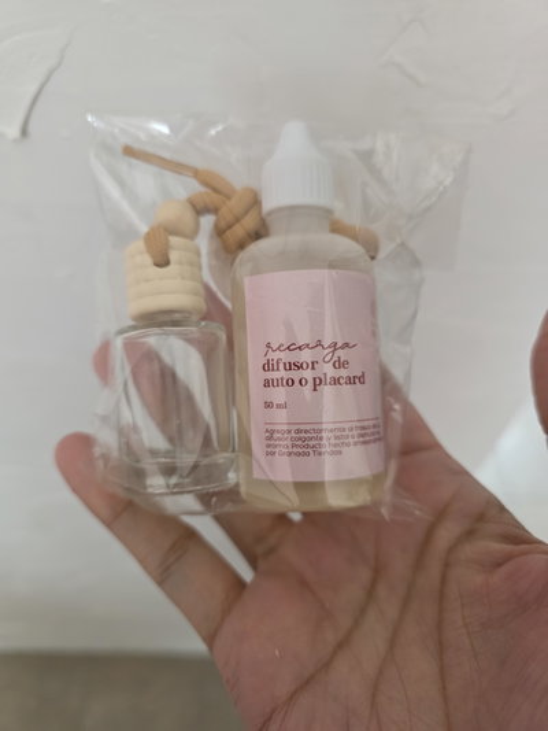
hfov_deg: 58.9
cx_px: 274
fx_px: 485
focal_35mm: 23
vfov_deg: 73.9
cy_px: 366
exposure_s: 1/120
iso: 800
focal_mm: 6.3
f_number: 1.7
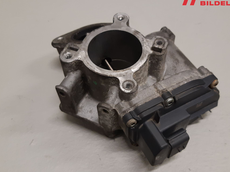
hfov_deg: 58.2
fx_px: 206
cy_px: 85
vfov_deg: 45.4
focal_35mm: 31
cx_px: 127
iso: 125
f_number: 1.7
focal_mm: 3.93
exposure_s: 1/50
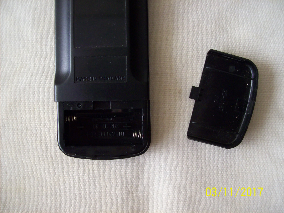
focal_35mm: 36
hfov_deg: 51.4
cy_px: 106
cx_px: 142
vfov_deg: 39.7
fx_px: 295
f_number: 2.7
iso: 122
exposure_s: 1/64
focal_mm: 6
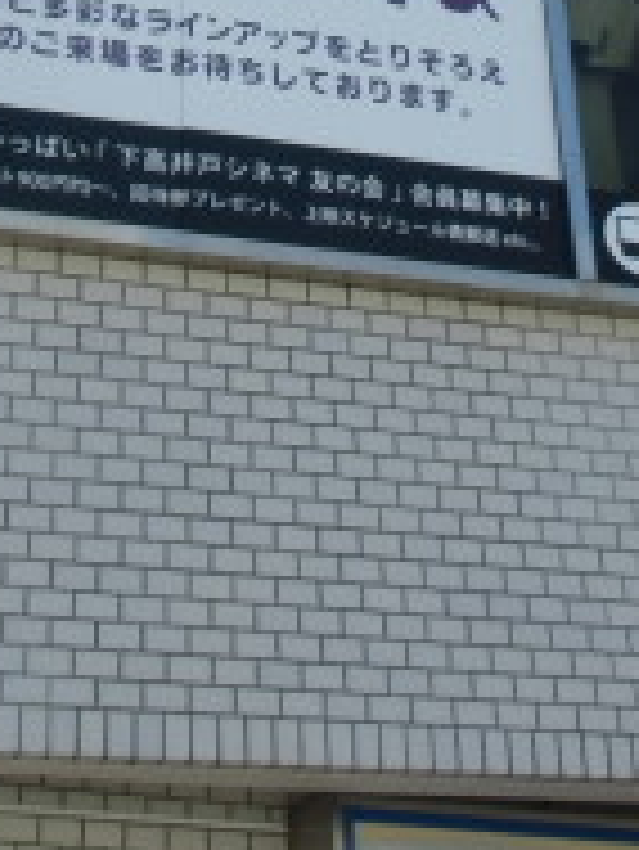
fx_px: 2336
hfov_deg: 15.6
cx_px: 396
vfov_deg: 19.8
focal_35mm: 95
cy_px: -63
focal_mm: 4.24
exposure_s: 1/320
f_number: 3
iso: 64
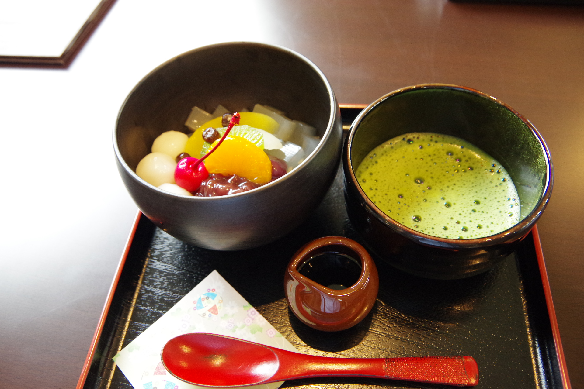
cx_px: 292
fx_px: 438
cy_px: 194
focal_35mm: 27
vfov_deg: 47.9
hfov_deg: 67.4
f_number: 5
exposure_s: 1/50
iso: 1600
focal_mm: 18
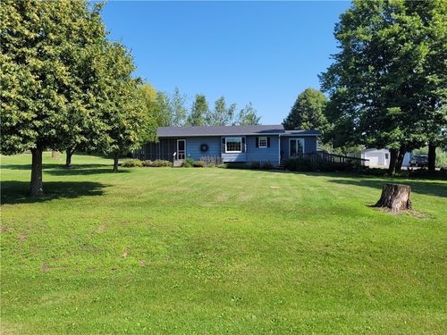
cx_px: 224
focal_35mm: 26
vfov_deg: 53.1
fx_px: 336
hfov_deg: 67.3
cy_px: 168
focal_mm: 5.4
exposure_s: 1/1690
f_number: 1.8
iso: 40
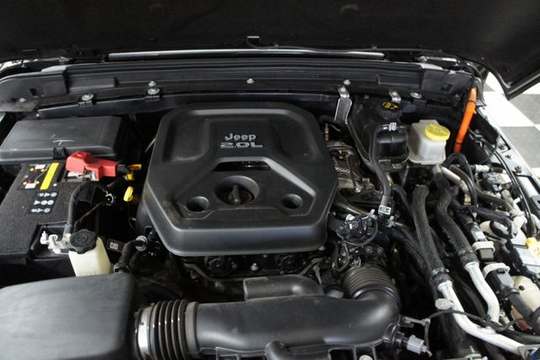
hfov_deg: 67.4
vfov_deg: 47.9
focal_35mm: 27
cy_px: 180
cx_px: 270
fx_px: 405
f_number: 3.5
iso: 1600
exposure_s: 1/20
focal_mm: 18
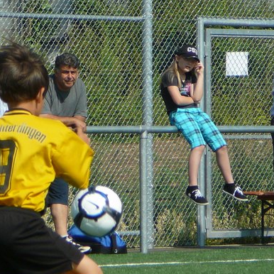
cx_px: -24
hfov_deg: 4.3
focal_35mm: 405
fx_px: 3627
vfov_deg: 4.3
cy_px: 182
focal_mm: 26.3
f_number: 4
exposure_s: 1/1000
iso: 80
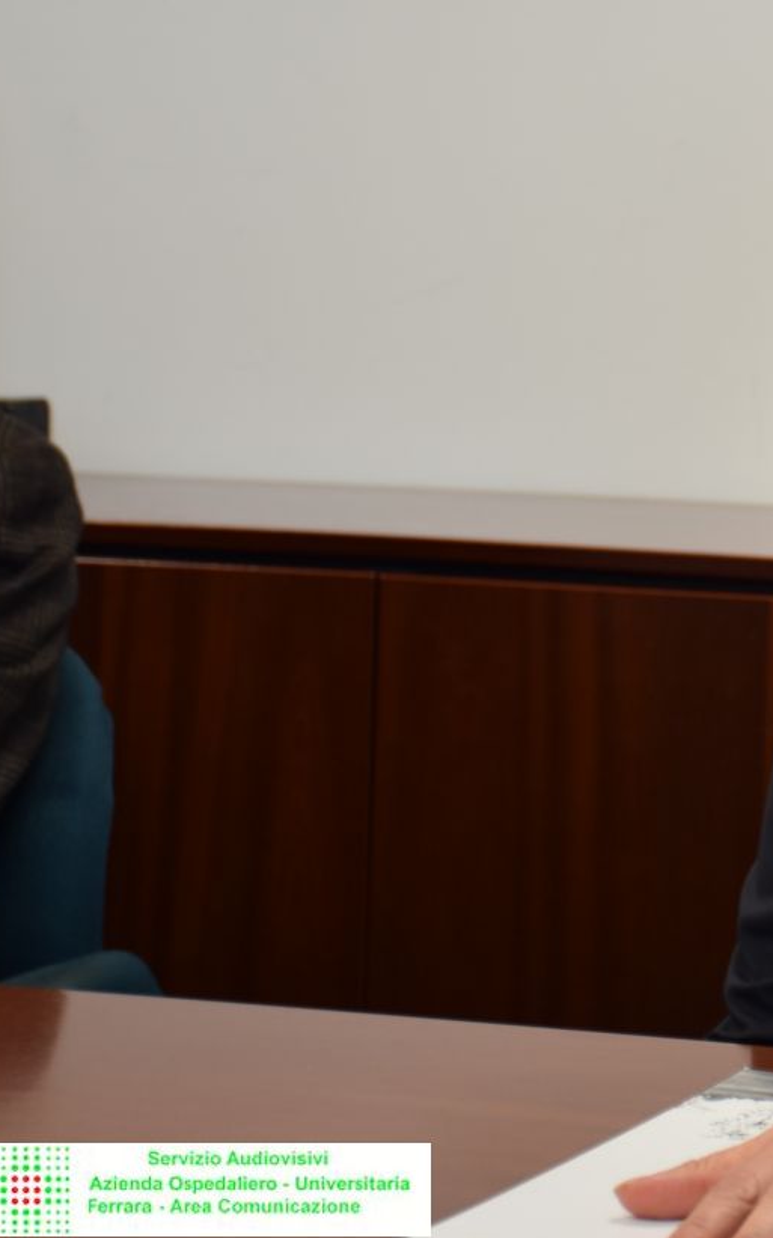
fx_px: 4517
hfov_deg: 9.5
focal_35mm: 134
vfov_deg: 15.6
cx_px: 1139
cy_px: 478
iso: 100
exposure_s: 1/13
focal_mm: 45
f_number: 4.5
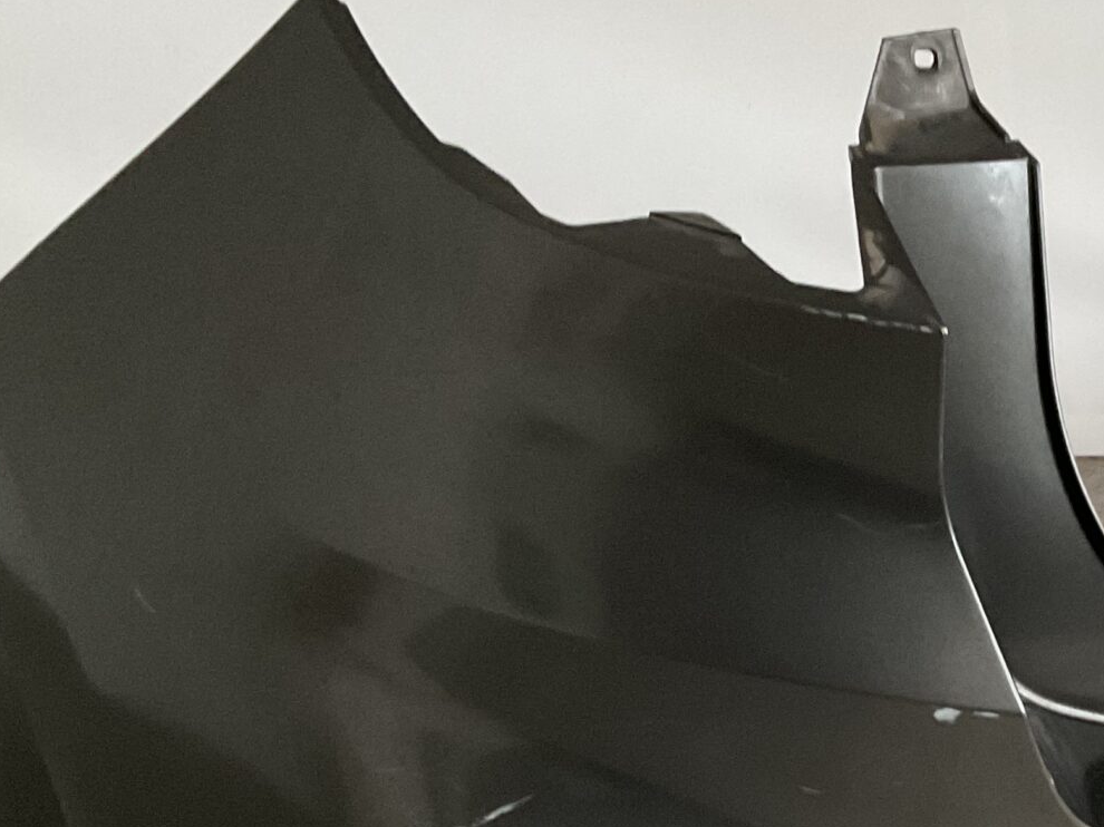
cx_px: 1201
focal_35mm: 75
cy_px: 726
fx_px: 2391
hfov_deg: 24.3
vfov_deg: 19.3
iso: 250
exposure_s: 1/60
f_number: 1.8
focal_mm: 3
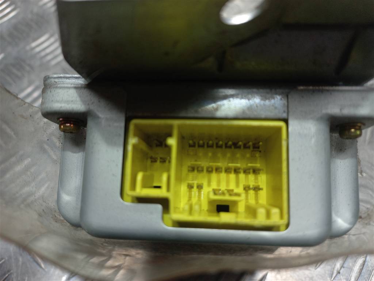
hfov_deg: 69.4
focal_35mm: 25
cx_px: 187
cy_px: 140
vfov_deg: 54.9
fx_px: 270
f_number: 1.8
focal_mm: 4.6
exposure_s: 1/100
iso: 50
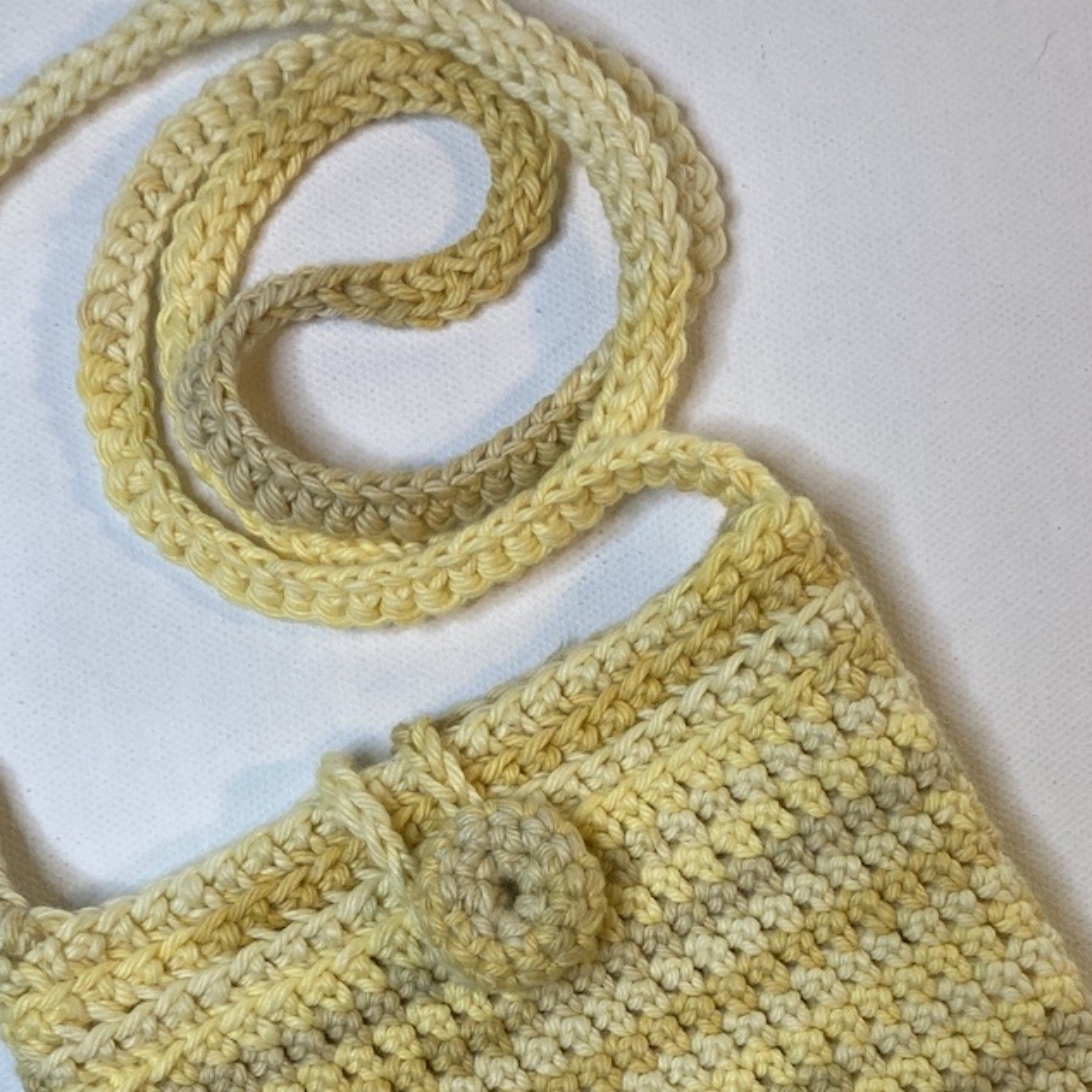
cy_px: 1022
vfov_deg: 31.0
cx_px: 605
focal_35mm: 52
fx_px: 1856
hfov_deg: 32.8
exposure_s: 1/100
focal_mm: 3.99
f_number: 1.8
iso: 64
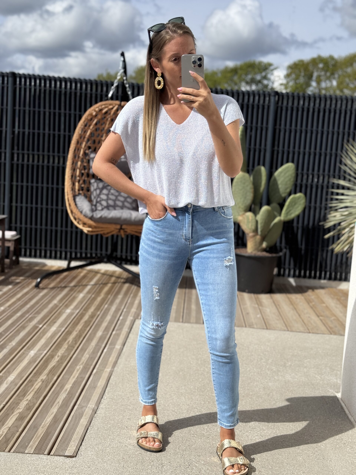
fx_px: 658
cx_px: 178
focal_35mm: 48
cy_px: 238
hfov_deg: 30.3
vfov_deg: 39.7
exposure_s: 1/5376
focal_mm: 6.76
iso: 80
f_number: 1.78
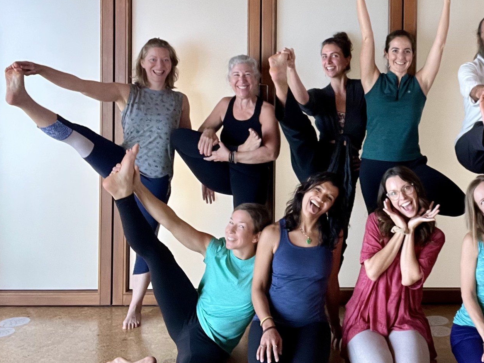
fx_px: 657
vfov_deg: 30.4
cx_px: 404
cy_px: 93
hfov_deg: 38.5
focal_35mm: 47
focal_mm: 2.71
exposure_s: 1/60
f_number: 2.2
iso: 160
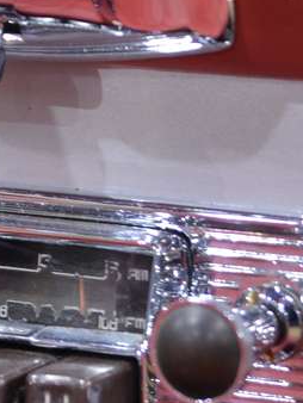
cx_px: 17
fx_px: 4639
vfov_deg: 5.0
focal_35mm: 398
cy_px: 247
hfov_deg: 3.7
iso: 500
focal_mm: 70
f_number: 3.2
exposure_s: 1/40
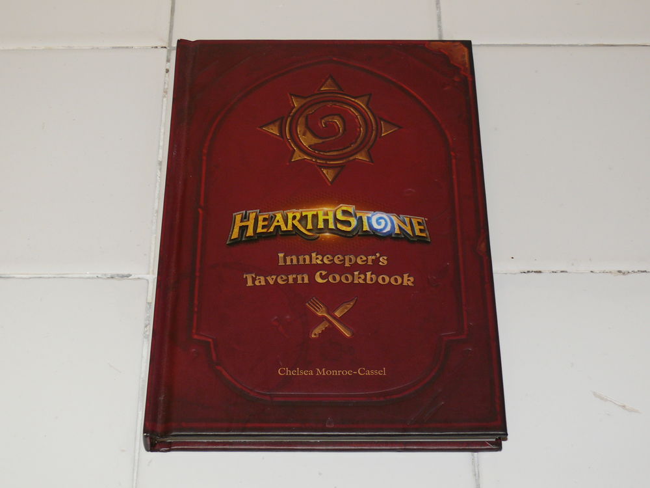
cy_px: 244
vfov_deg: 20.7
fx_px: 1333
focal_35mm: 71
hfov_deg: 27.4
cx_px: 325
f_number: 3.2
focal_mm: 12
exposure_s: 1/30
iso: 100
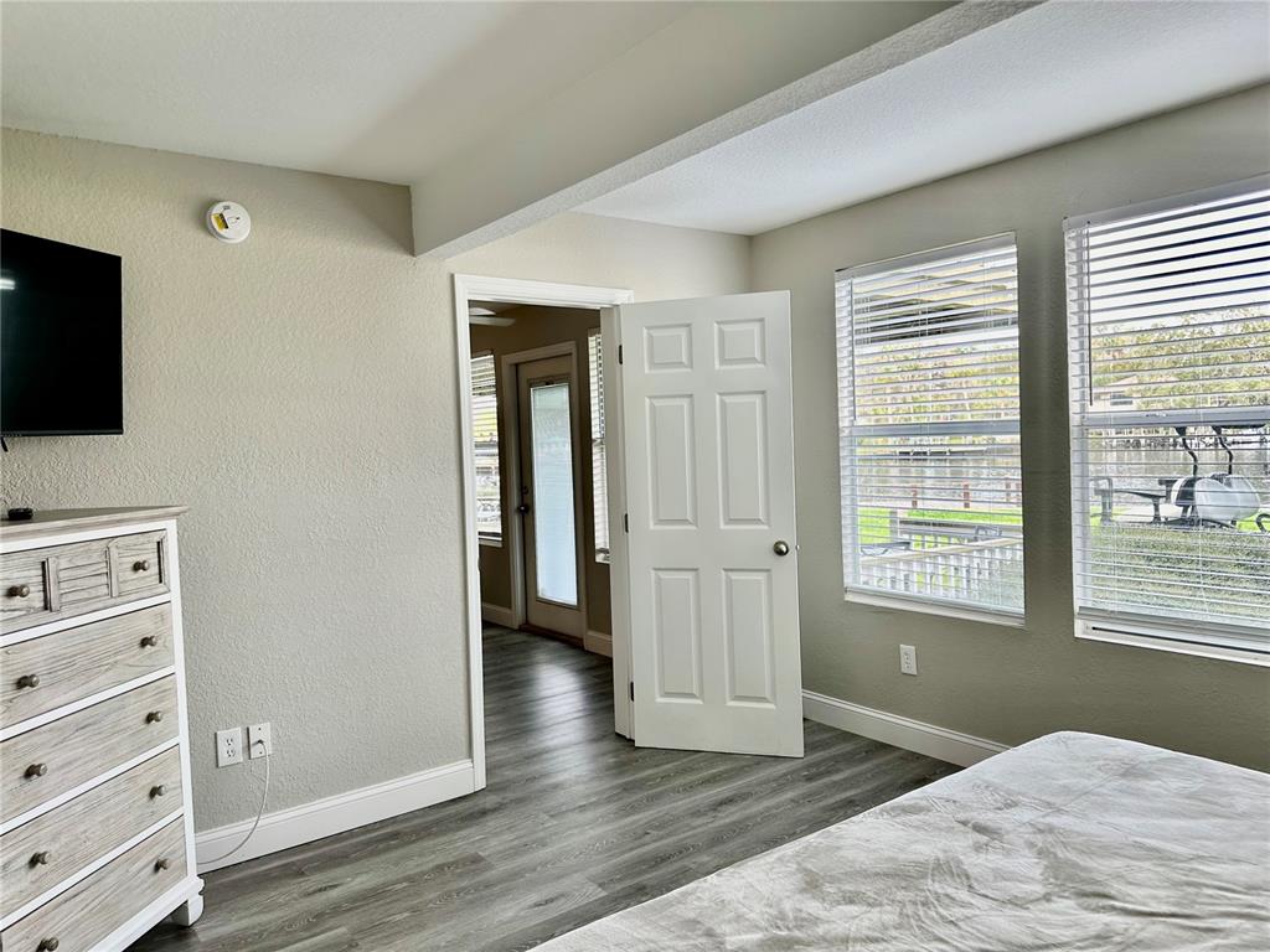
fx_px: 881
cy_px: 476
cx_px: 635
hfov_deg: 71.6
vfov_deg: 56.8
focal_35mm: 24
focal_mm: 6.86
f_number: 1.78
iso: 80
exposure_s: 1/121
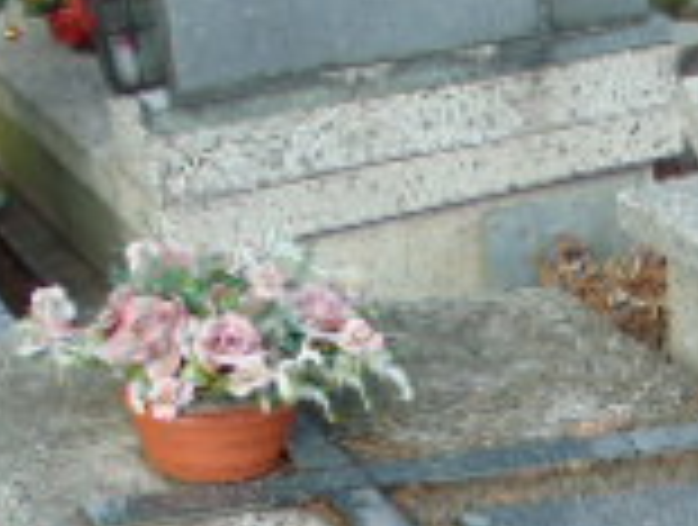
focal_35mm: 103
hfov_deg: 18.7
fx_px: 2082
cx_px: 612
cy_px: 854
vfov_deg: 13.4
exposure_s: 1/320
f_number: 3
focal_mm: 4.5
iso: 80
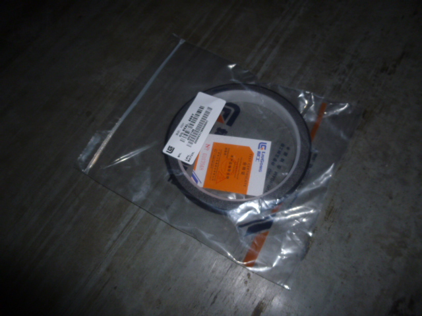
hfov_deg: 69.4
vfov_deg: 54.9
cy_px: 158
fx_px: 305
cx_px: 211
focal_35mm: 25
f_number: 3.1
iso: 100
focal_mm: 4.5
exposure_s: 1/60
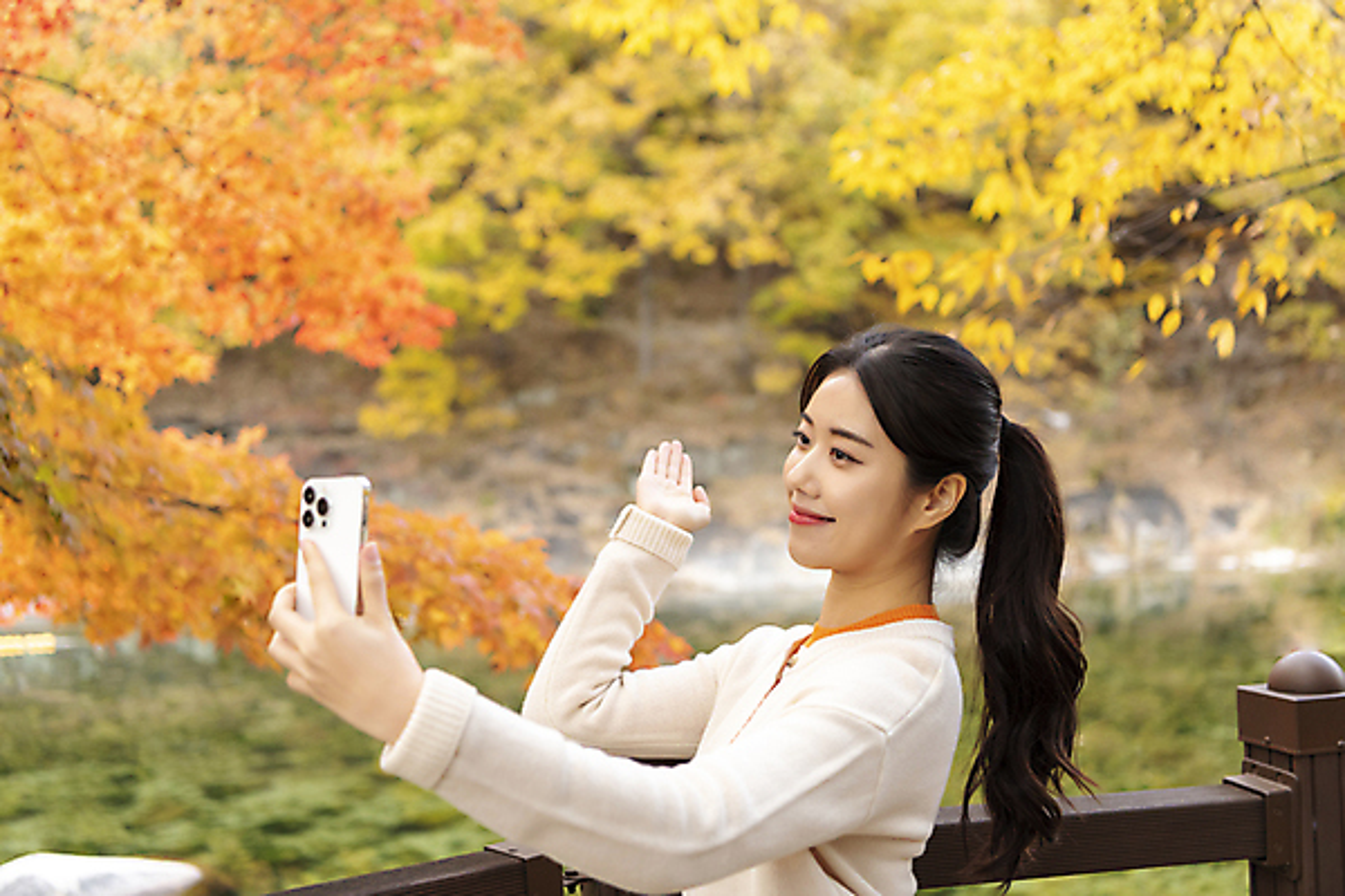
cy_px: 448
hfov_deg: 43.6
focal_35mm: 45
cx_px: 672
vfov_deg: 29.9
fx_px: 1681
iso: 400
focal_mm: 45
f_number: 2.8
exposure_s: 1/200
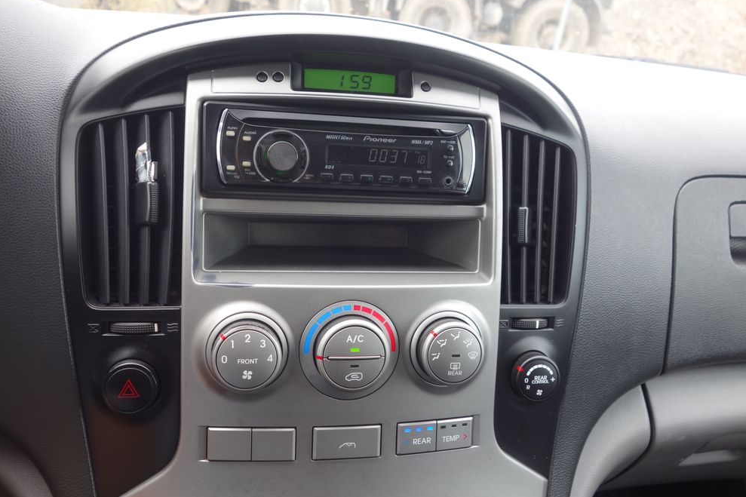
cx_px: 373
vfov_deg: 44.9
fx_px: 601
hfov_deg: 63.7
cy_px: 241
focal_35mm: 29
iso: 125
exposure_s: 1/30
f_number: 3.5
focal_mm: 10.4
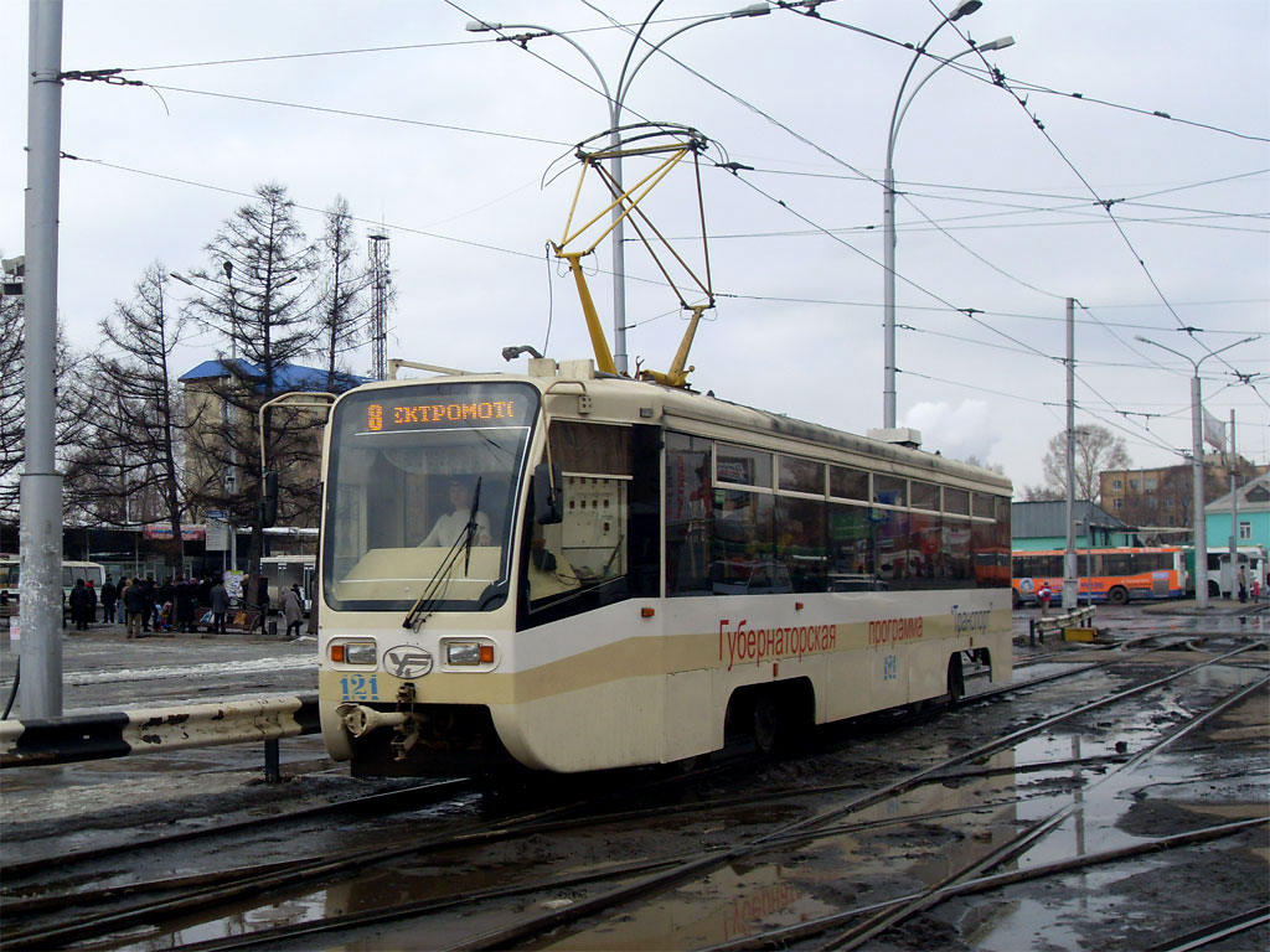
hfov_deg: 44.8
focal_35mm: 42
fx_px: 1541
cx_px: 635
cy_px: 476
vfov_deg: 34.3
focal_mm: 7.1
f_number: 7.7
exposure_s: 1/250
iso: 80
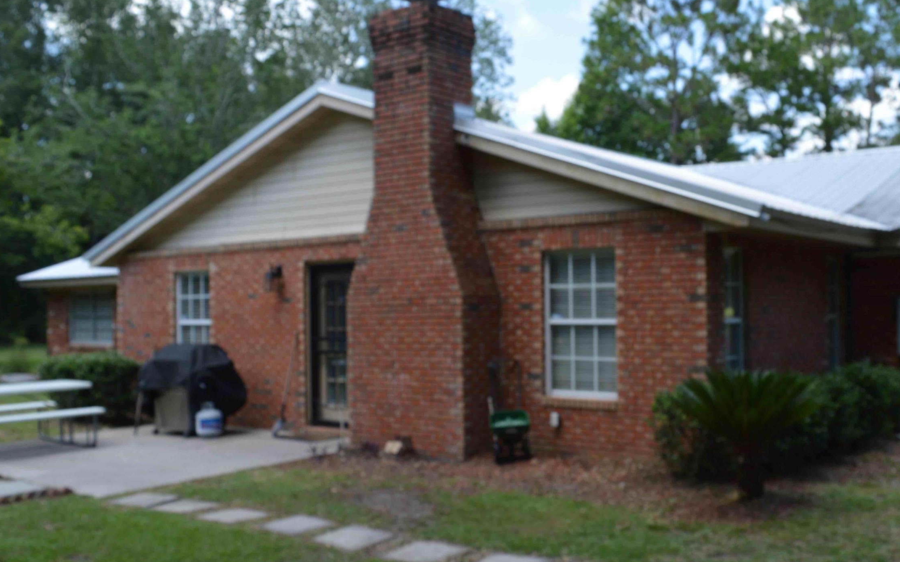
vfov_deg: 34.4
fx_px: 908
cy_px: 307
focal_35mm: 37
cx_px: 552
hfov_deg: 52.3
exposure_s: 1/160
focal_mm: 18
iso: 100
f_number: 6.3
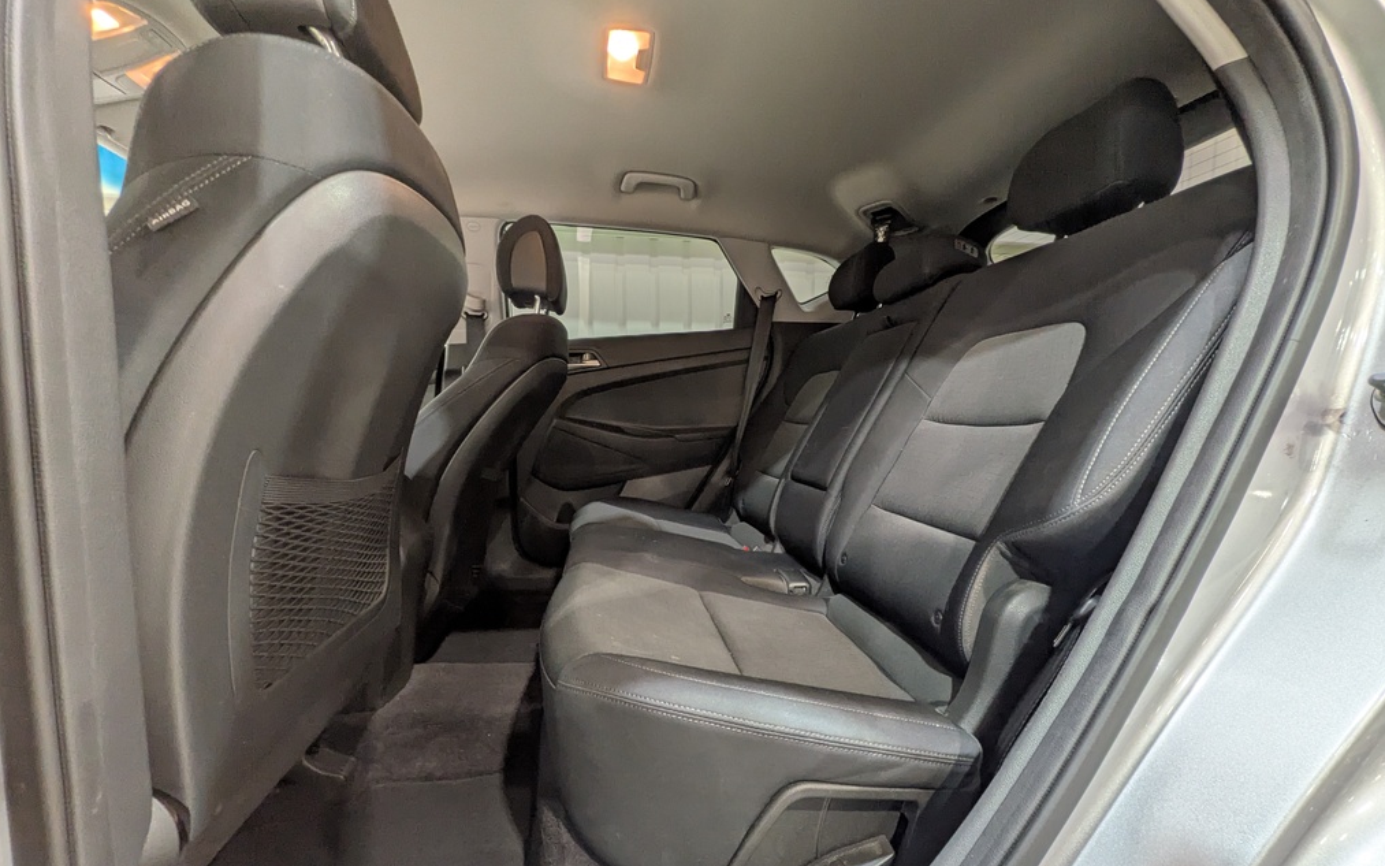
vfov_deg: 74.5
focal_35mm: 15
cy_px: 482
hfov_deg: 101.5
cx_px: 699
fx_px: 566
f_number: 2.2
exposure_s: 1/33.3
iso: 72
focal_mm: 1.83
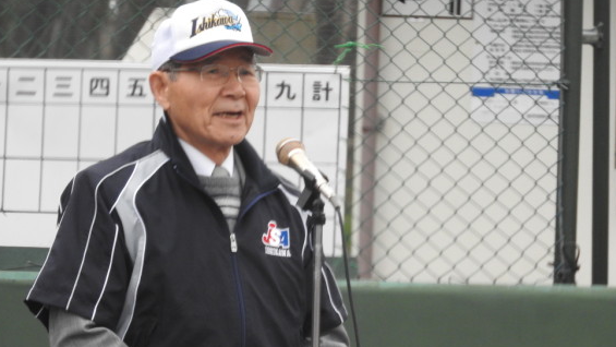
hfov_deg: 4.1
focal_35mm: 521
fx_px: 8511
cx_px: 312
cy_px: 224
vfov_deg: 2.3
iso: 400
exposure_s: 1/200
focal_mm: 80.6
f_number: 5.6
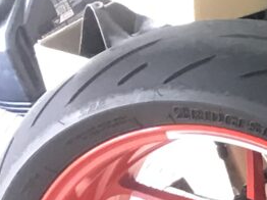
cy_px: 70
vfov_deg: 6.8
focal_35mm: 219
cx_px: 993
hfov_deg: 7.2
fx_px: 1688
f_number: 1.8
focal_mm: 3.99
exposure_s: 1/17
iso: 64
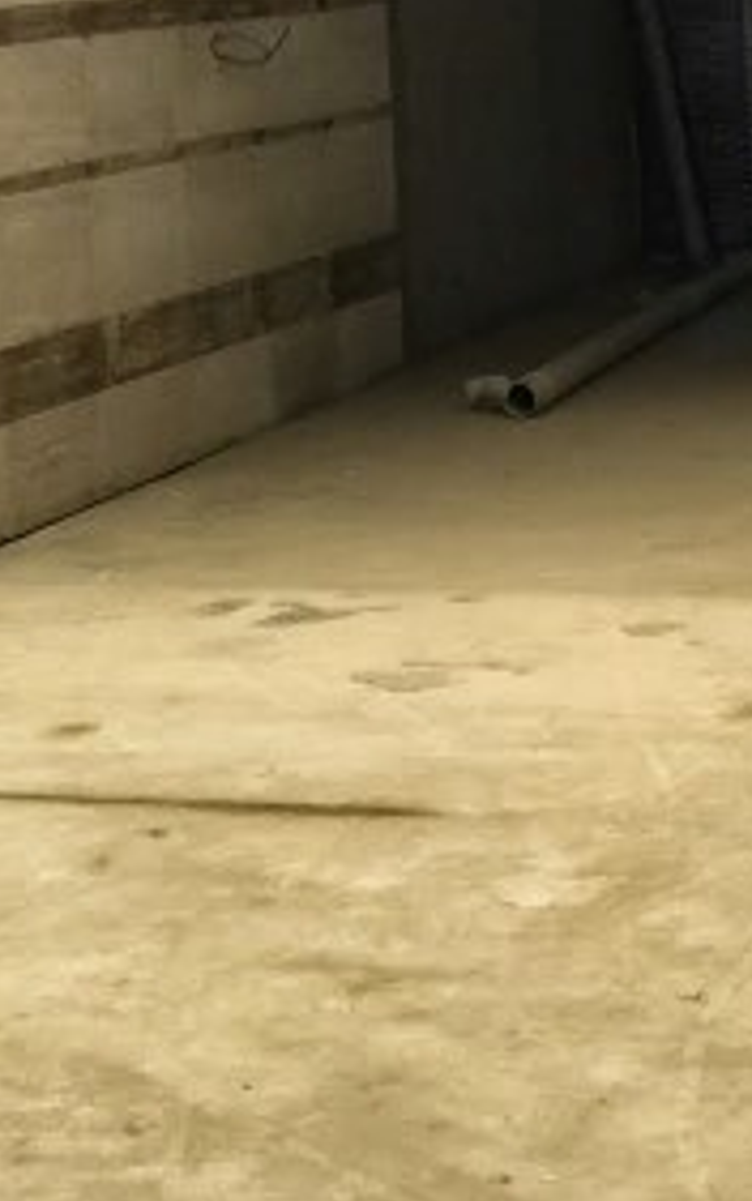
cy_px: 21
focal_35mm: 112
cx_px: 26
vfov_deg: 18.2
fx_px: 3667
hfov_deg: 11.6
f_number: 2.2
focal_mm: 4.15
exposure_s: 1/15
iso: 50
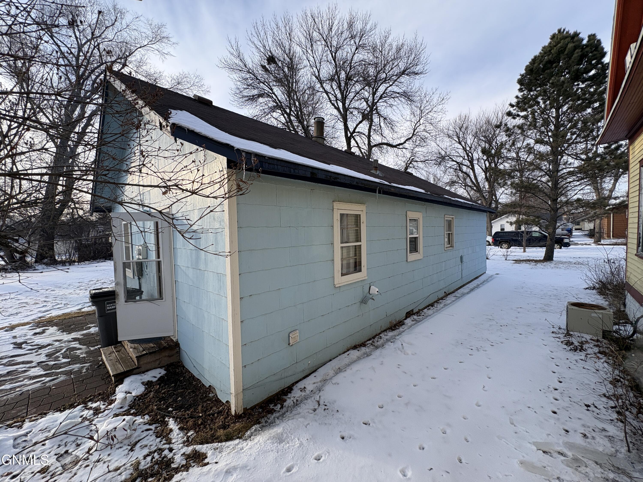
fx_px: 260
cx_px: 322
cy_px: 241
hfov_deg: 102.1
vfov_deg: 85.7
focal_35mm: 14
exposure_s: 1/467
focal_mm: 2.22
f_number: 2.2
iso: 40
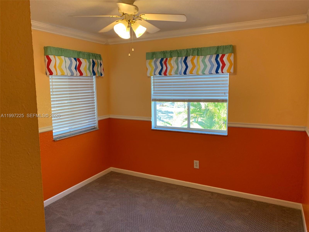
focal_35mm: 26
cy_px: 116
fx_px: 232
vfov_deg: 53.1
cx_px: 154
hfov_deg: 67.3
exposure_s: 1/108
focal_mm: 4.25
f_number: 1.8
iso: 100
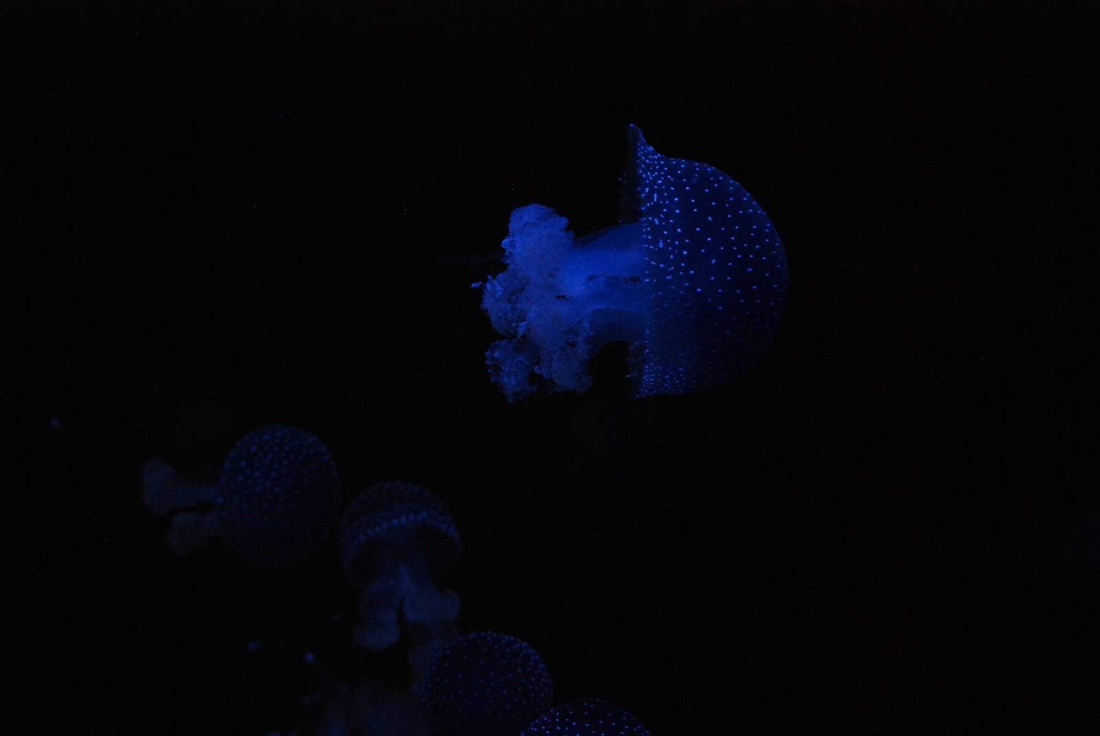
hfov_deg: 19.4
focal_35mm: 105
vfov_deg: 13.1
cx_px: 550
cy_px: 368
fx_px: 3212
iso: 1600
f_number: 4
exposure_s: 1/160
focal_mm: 70
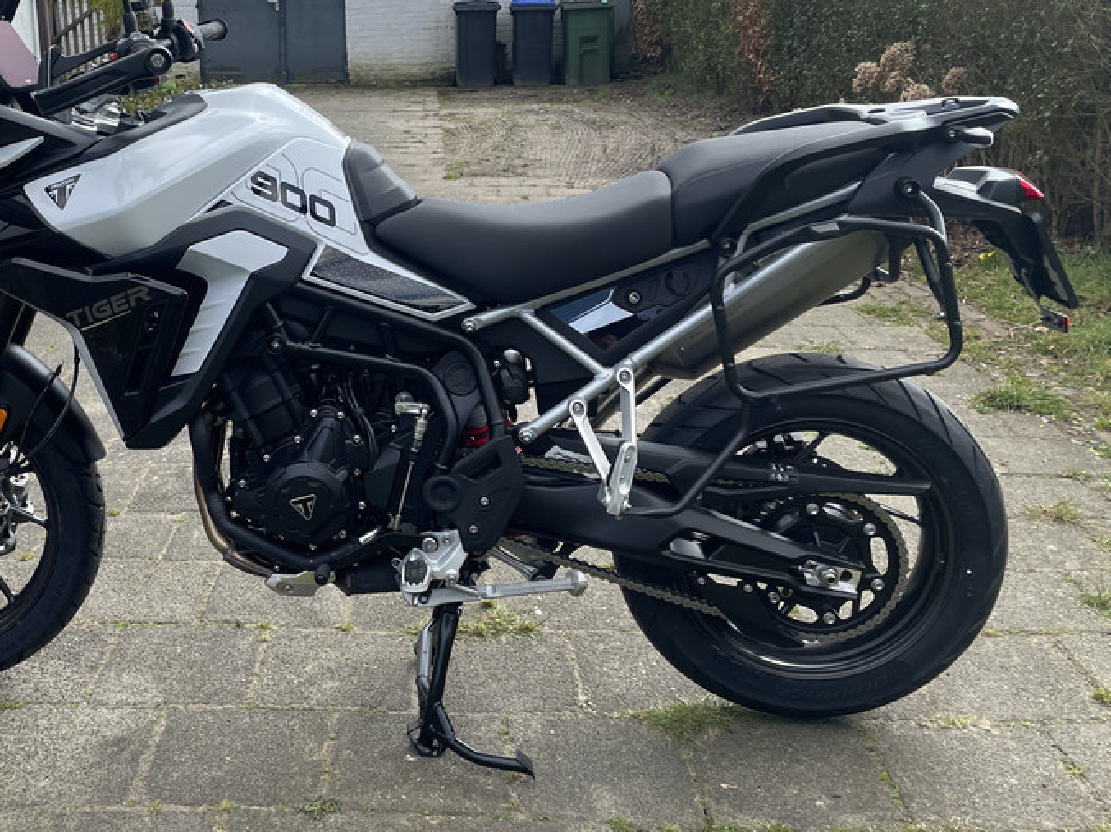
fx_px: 1315
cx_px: 352
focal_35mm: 41
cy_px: 258
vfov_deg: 34.7
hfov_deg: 45.0
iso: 32
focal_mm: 4.2
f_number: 1.6
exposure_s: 1/1383
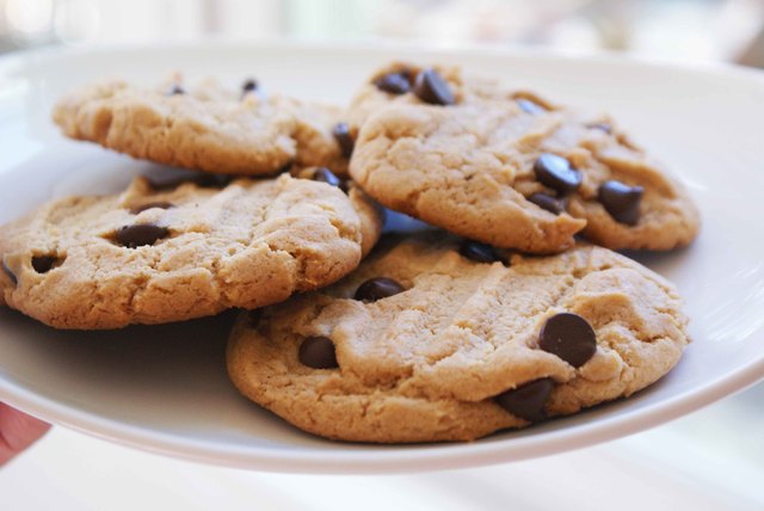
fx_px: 1752
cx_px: 382
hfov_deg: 24.6
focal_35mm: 82
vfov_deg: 16.6
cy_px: 256
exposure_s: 1/80
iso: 400
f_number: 5.6
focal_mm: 55
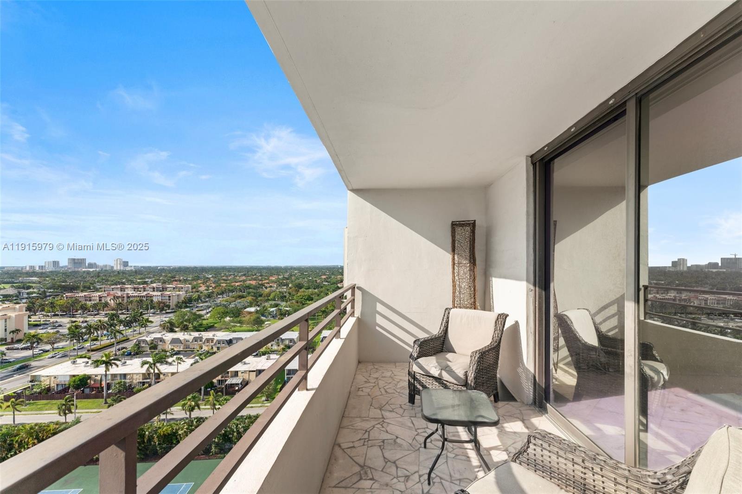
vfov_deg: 81.2
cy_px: 247
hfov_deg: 104.3
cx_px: 371
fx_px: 288
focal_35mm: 14
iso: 100
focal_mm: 14
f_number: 11
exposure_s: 1/15
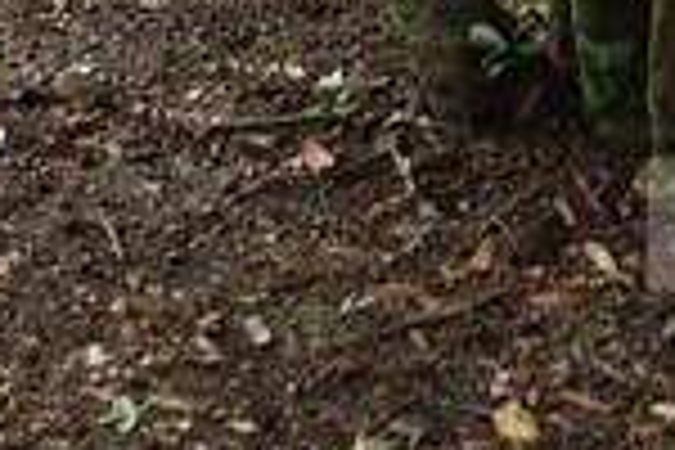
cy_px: -1066
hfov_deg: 7.3
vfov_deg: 5.0
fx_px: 4762
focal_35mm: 254
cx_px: -1215
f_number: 2
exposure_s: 1/250
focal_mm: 35
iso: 50
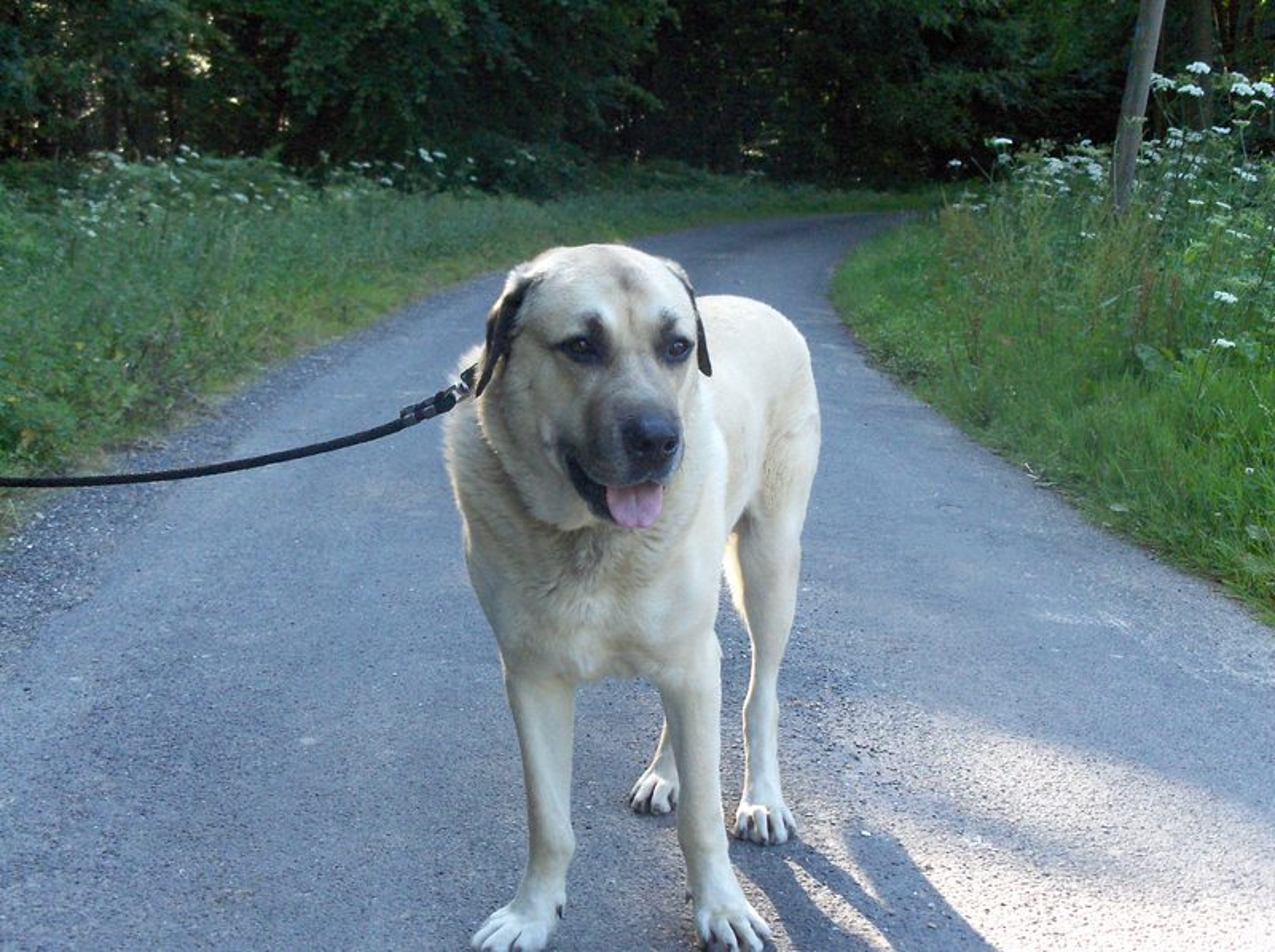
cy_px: 476
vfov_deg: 31.5
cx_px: 638
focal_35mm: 46
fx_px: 1692
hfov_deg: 41.3
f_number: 3.2
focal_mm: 9.5
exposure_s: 1/204
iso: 200
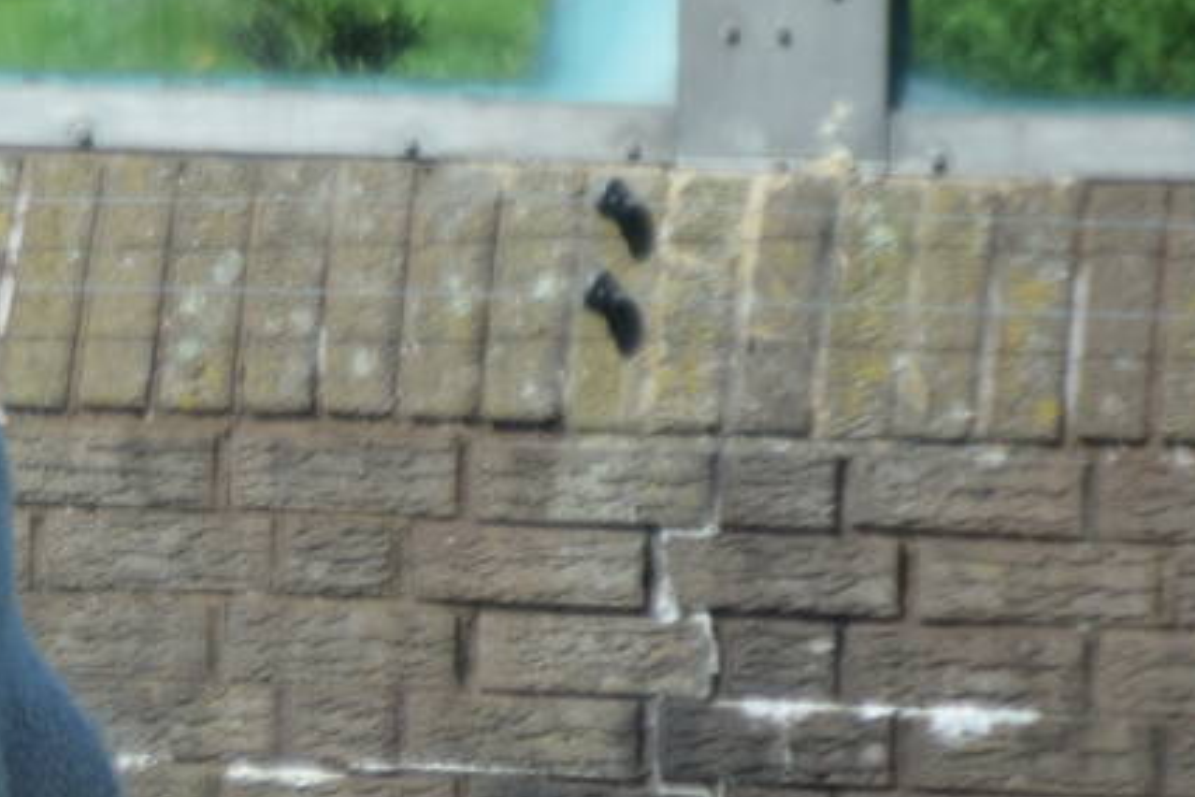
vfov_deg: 1.2
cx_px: -830
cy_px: 161
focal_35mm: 1127
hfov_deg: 1.8
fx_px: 37407
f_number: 5.6
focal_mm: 200
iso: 560
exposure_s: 1/1000
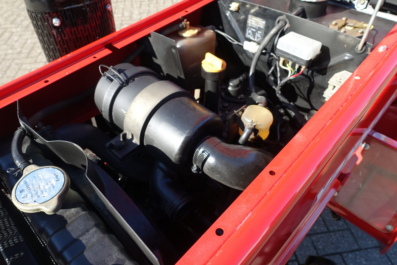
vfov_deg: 53.1
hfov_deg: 73.7
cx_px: 198
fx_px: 265
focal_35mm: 24
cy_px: 132
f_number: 4
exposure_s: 1/250
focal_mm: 8.8
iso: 125
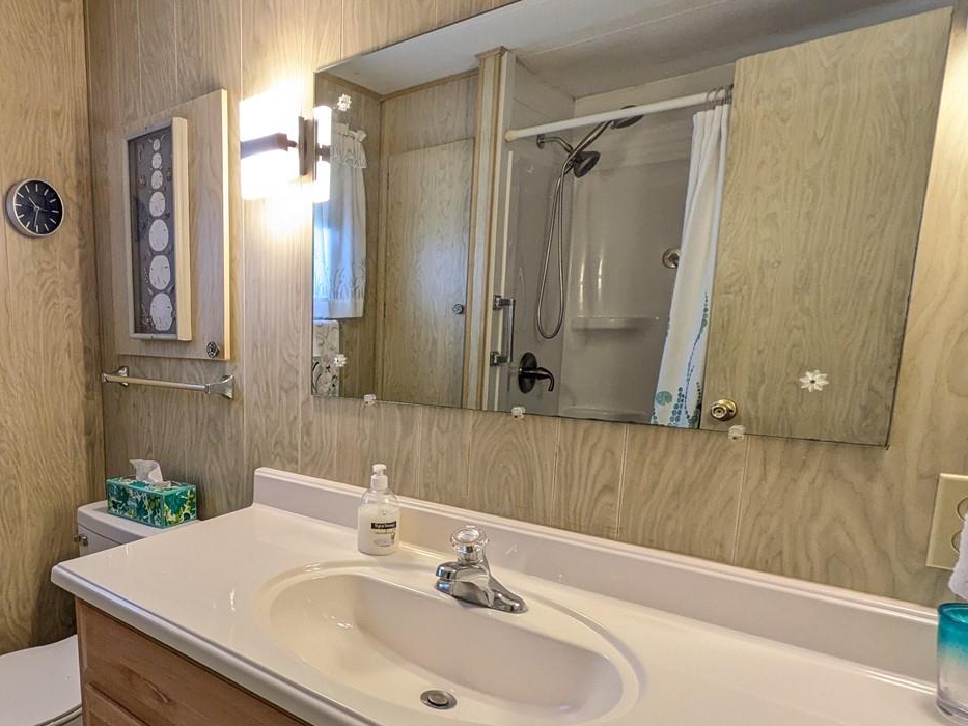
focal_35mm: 24
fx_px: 671
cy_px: 425
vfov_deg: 56.5
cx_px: 261
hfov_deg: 67.7
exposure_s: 1/60
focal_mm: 1.83
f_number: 2.2
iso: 148
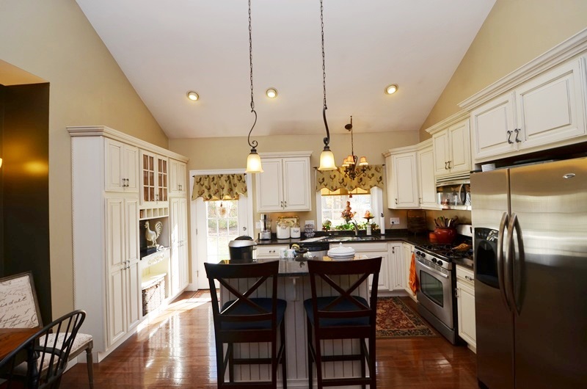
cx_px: 294
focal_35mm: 15
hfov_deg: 100.5
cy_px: 194
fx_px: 244
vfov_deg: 77.1
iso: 200
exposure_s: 1/100
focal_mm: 10
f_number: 5
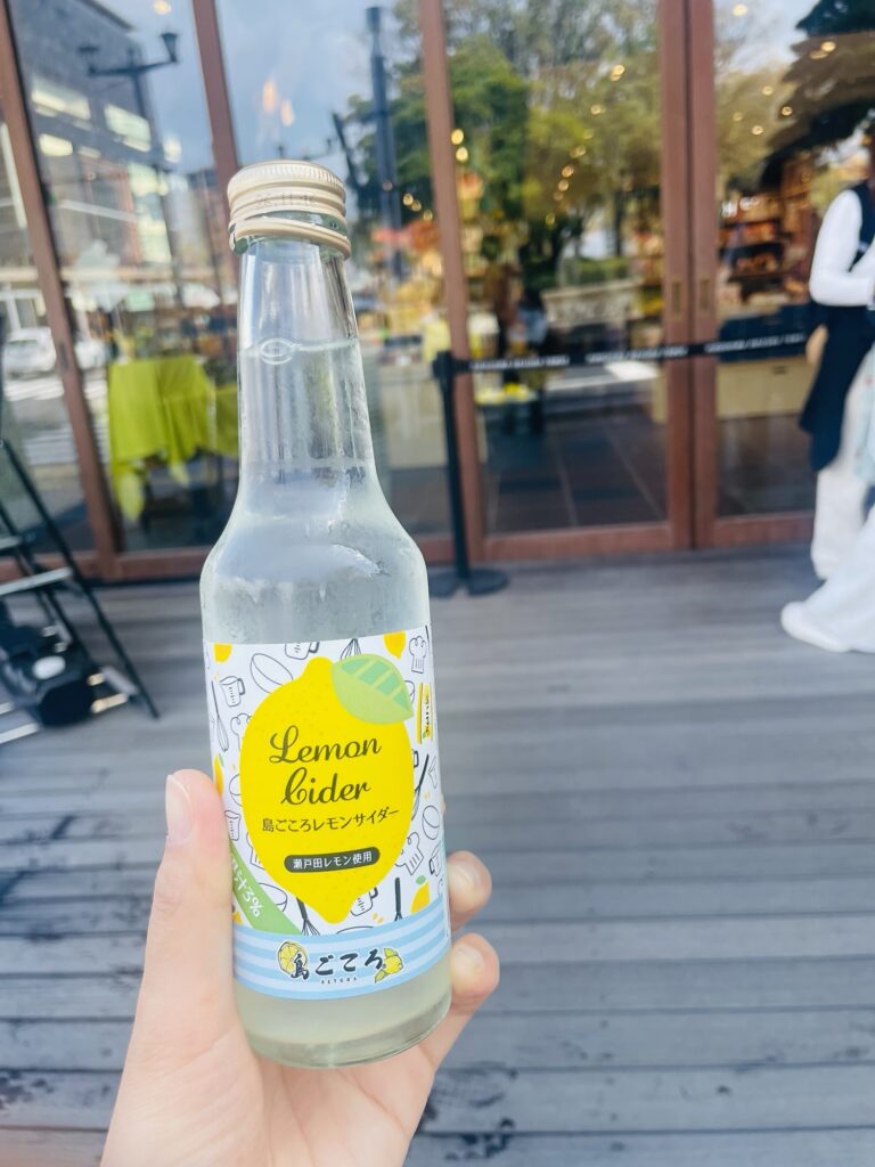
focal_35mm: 26
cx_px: 438
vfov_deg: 67.3
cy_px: 584
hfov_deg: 53.1
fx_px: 876
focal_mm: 4.2
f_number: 1.6
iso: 50
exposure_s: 1/662
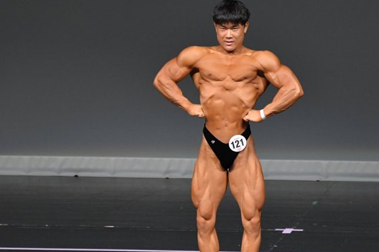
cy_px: 162
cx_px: 213
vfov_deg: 2.6
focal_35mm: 520
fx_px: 5471
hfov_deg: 4.0
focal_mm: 250
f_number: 5.6
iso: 4000
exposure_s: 1/400
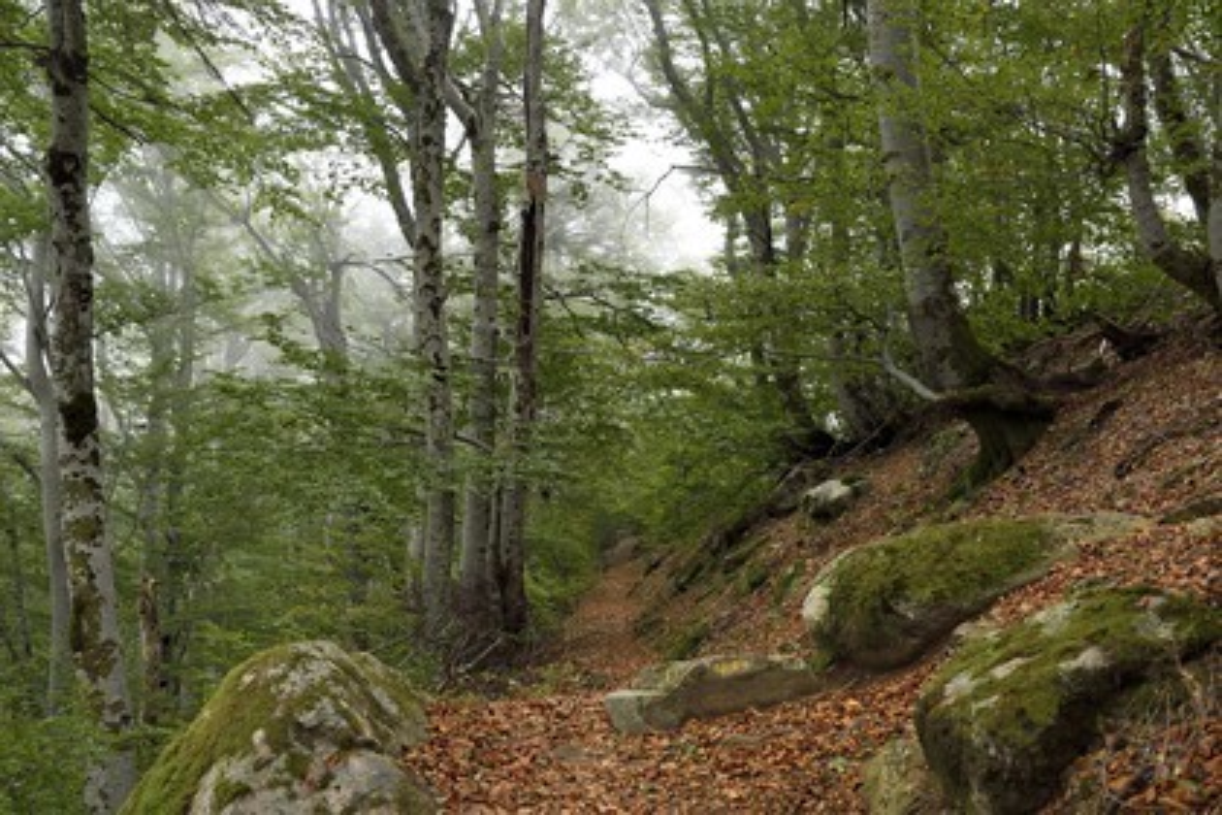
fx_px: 1290
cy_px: 408
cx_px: 611
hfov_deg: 50.7
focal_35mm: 38
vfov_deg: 35.1
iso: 1600
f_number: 5.6
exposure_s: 1/160
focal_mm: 38
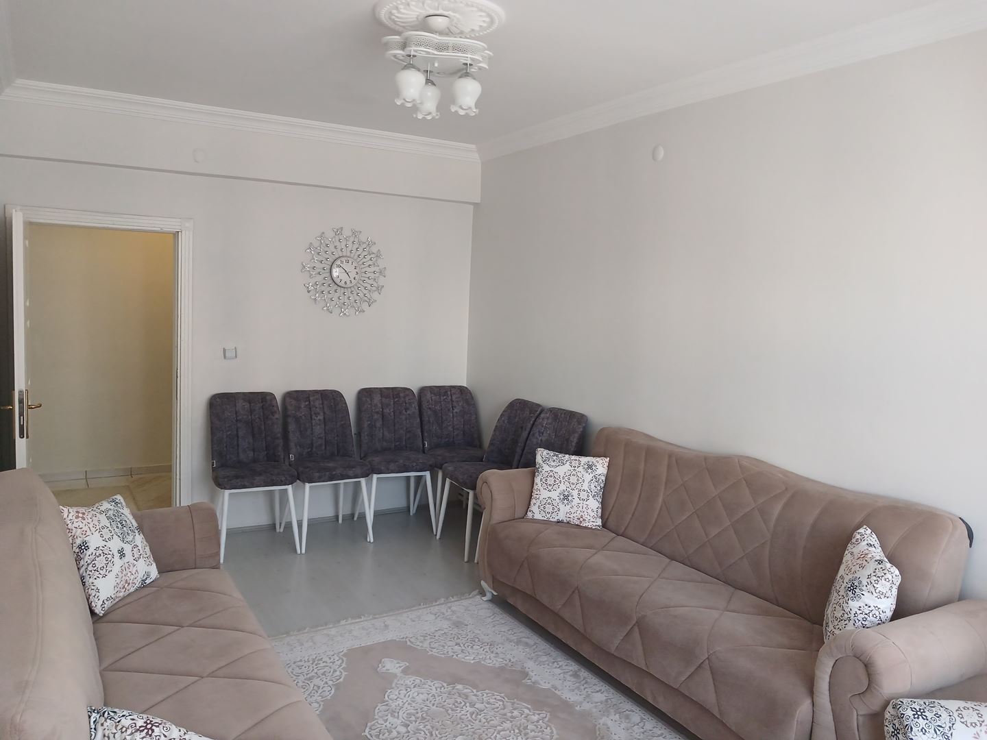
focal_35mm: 27
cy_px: 370
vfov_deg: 51.4
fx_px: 770
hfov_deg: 65.3
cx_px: 494
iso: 160
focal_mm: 4
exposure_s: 1/50
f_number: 1.8
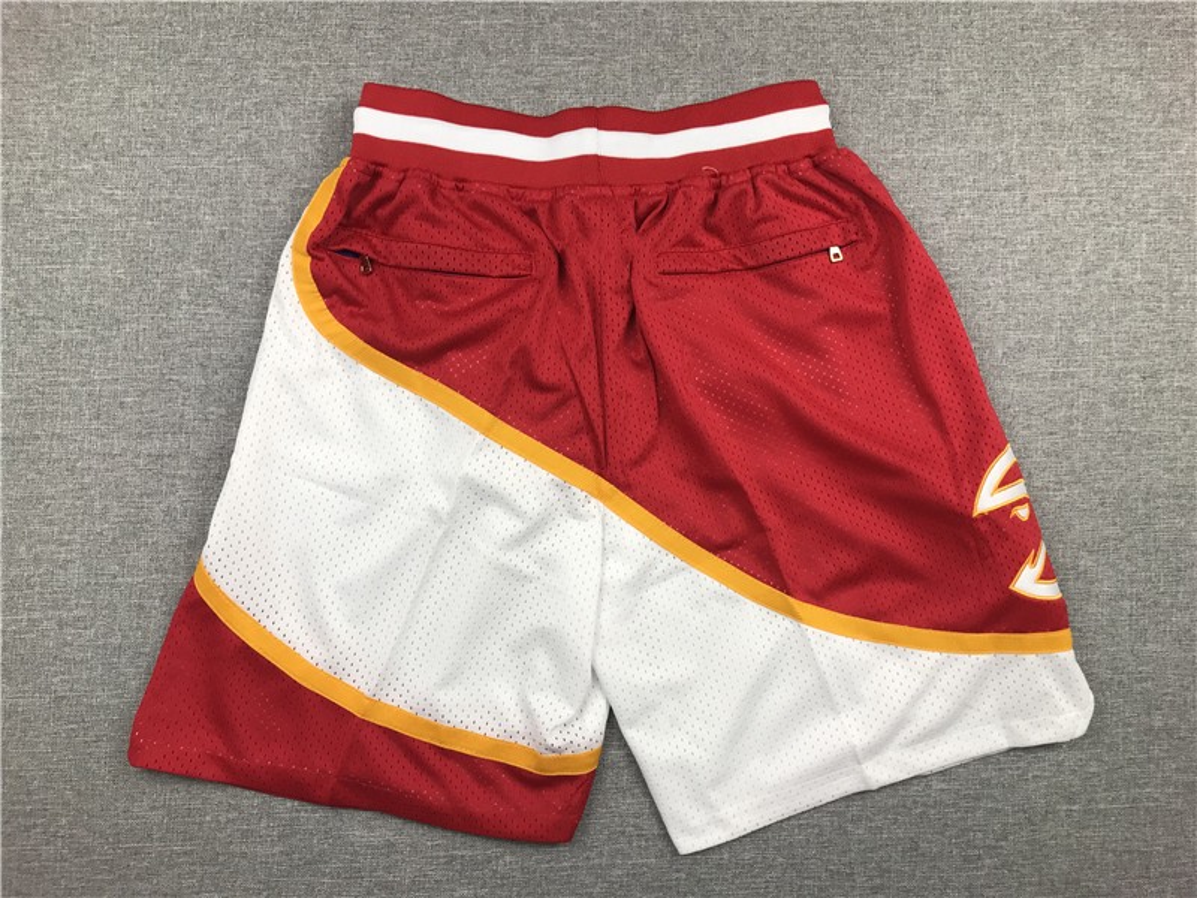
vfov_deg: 49.7
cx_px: 598
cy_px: 449
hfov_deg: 63.4
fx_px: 968
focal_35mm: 28
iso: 32
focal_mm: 3.99
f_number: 1.8
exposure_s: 1/100
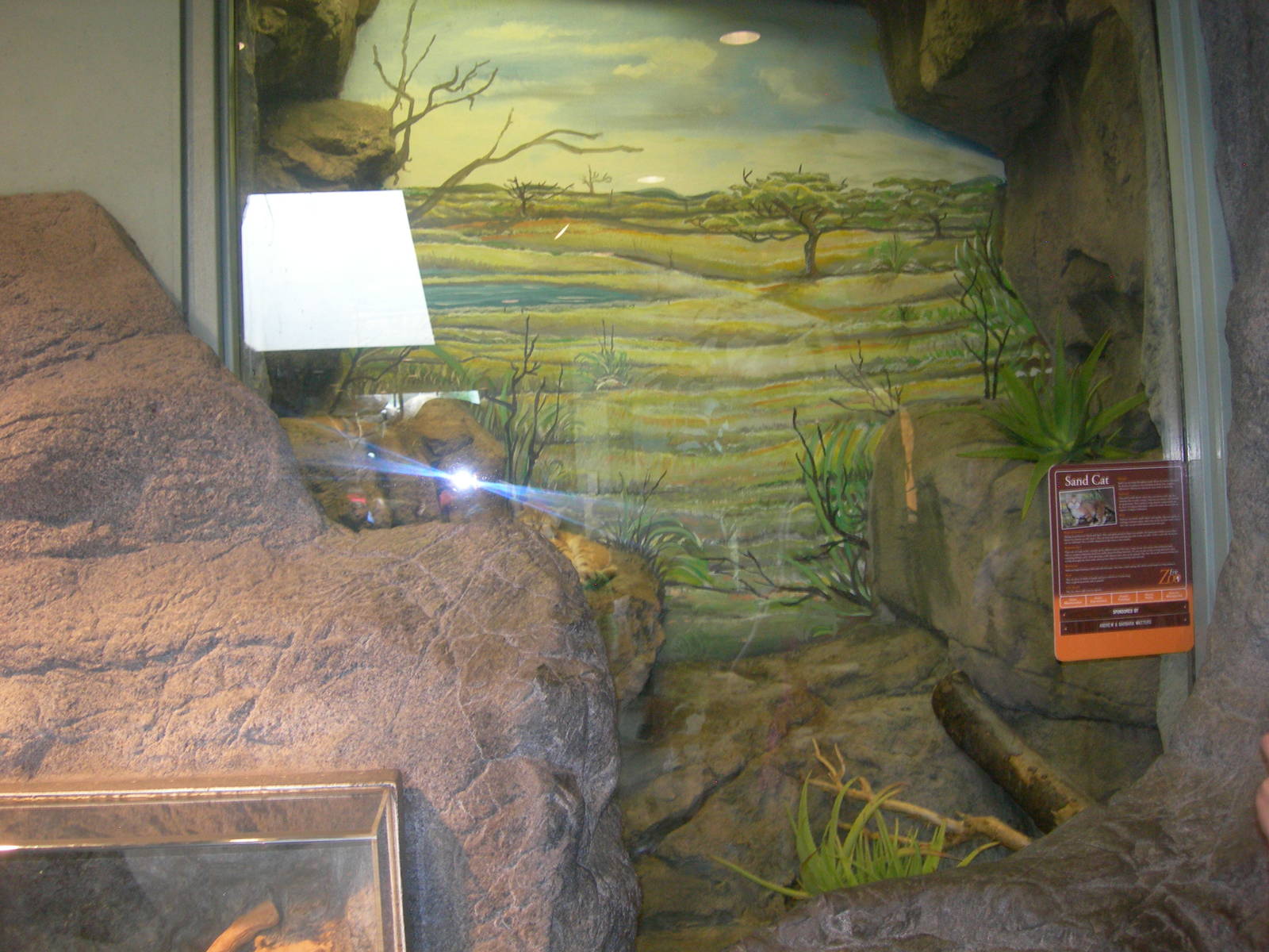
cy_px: 476
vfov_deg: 37.7
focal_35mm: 38
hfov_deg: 49.0
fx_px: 1393
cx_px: 634
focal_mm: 7.8
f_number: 2.8
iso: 200
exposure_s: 1/9.4
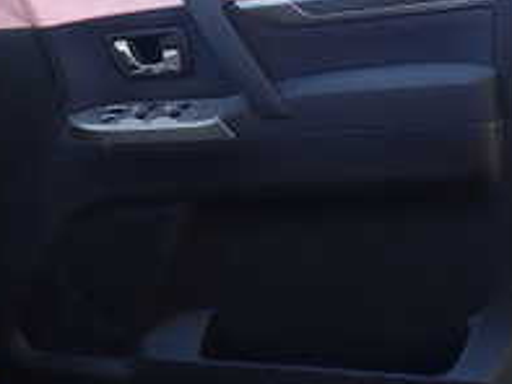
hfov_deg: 25.5
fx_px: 1125
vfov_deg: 18.5
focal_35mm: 76
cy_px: -65
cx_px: 333
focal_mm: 4.5
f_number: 2.8
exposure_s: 1/100
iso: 100
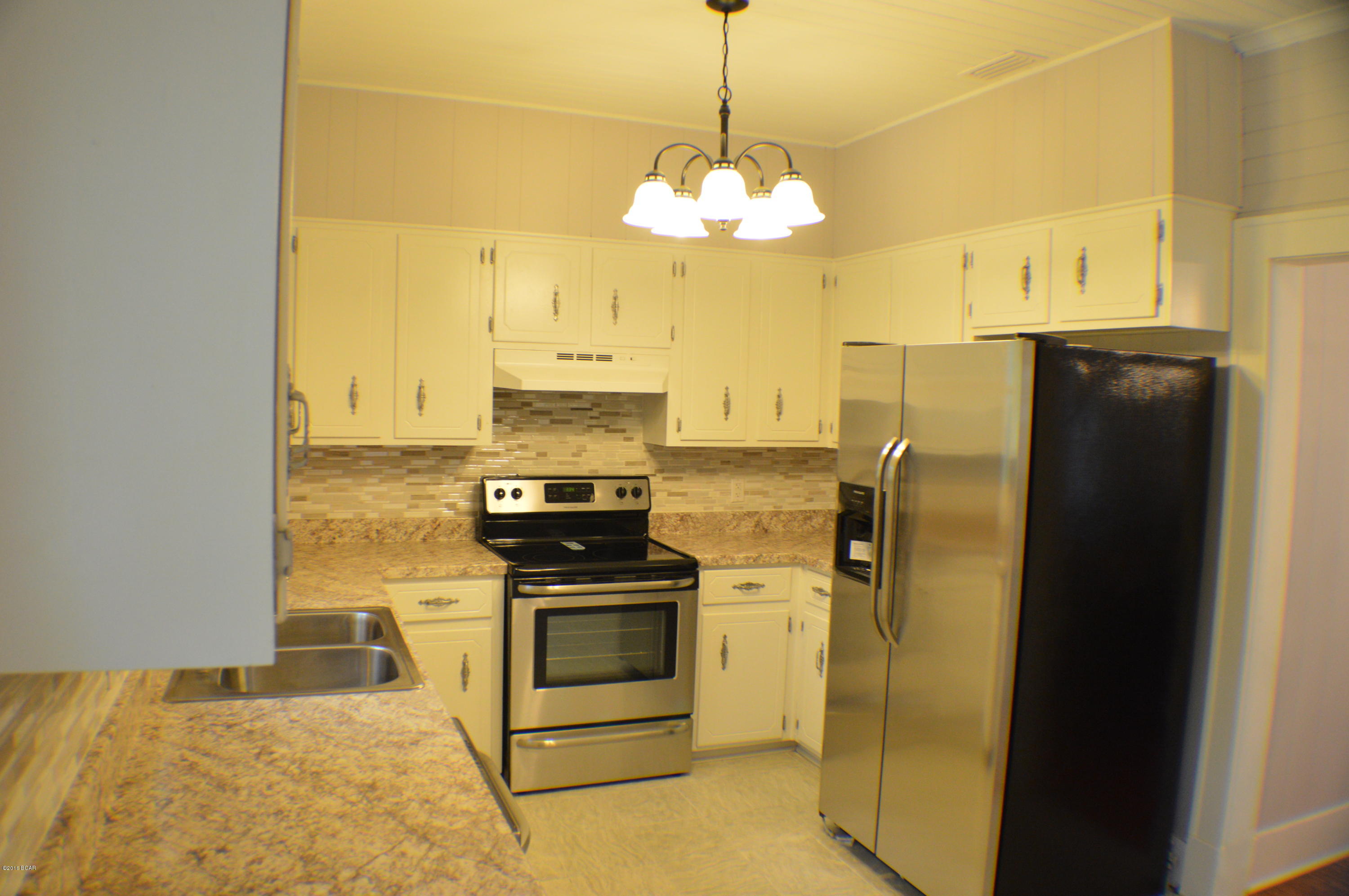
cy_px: 448
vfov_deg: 43.5
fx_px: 1123
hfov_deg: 62.0
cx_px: 674
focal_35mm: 30
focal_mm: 20
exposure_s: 1/60
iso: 900
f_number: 3.8
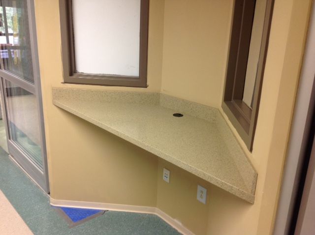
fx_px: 318
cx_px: 158
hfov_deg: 52.7
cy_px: 118
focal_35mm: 35
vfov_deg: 40.6
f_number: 2.4
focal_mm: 4.28
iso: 64
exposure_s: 1/15
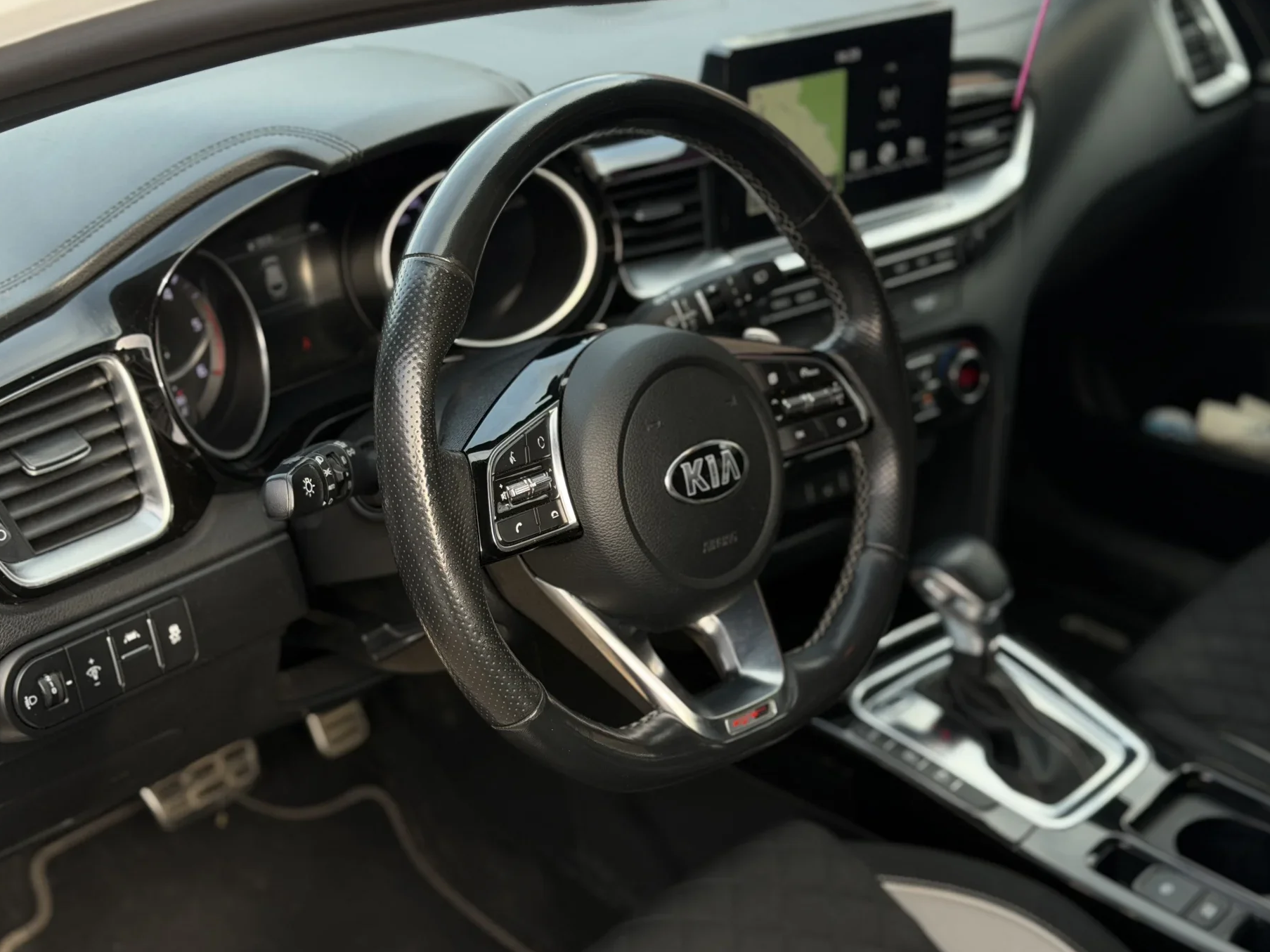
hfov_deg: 37.5
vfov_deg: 28.6
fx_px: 1871
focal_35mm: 51
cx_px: 598
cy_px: 497
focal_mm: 6.76
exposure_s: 1/184
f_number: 1.78
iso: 64
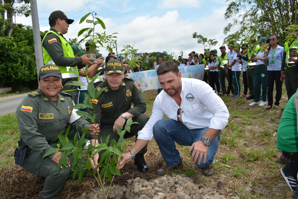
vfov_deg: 47.9
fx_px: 223
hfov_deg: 67.4
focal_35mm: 27
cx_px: 149
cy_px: 100
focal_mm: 18
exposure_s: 1/200
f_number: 9
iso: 100
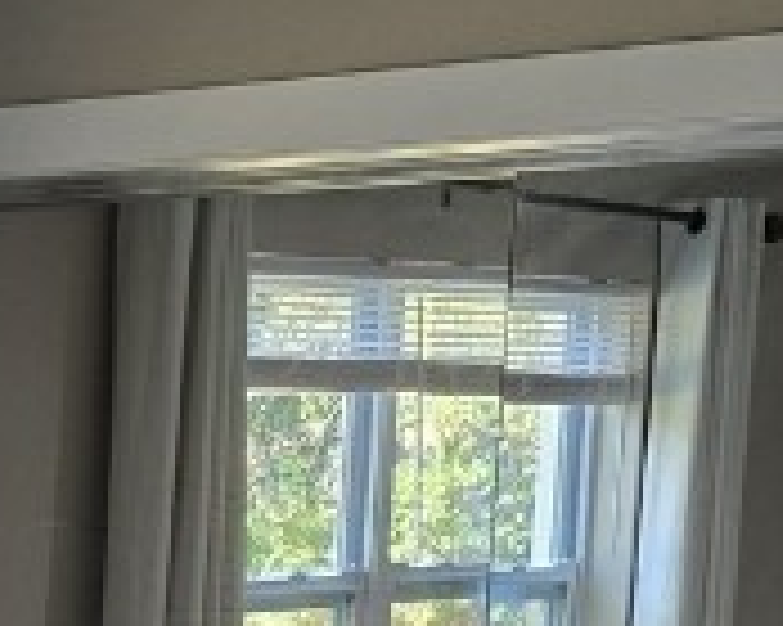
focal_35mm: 132
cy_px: 1031
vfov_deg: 11.1
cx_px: -544
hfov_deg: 13.4
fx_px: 3057
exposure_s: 1/120
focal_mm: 6.3
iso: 100
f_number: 1.7
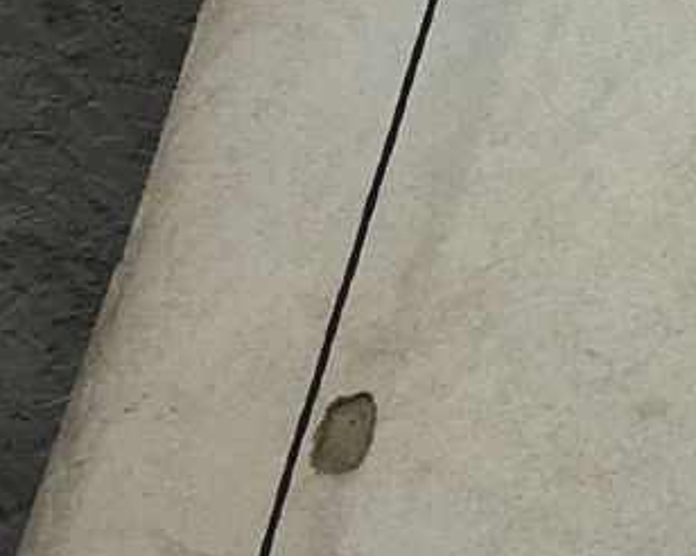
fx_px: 4035
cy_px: 227
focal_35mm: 196
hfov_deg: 9.1
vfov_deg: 7.9
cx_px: 1516
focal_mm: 4.15
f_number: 2.2
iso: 25
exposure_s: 1/739
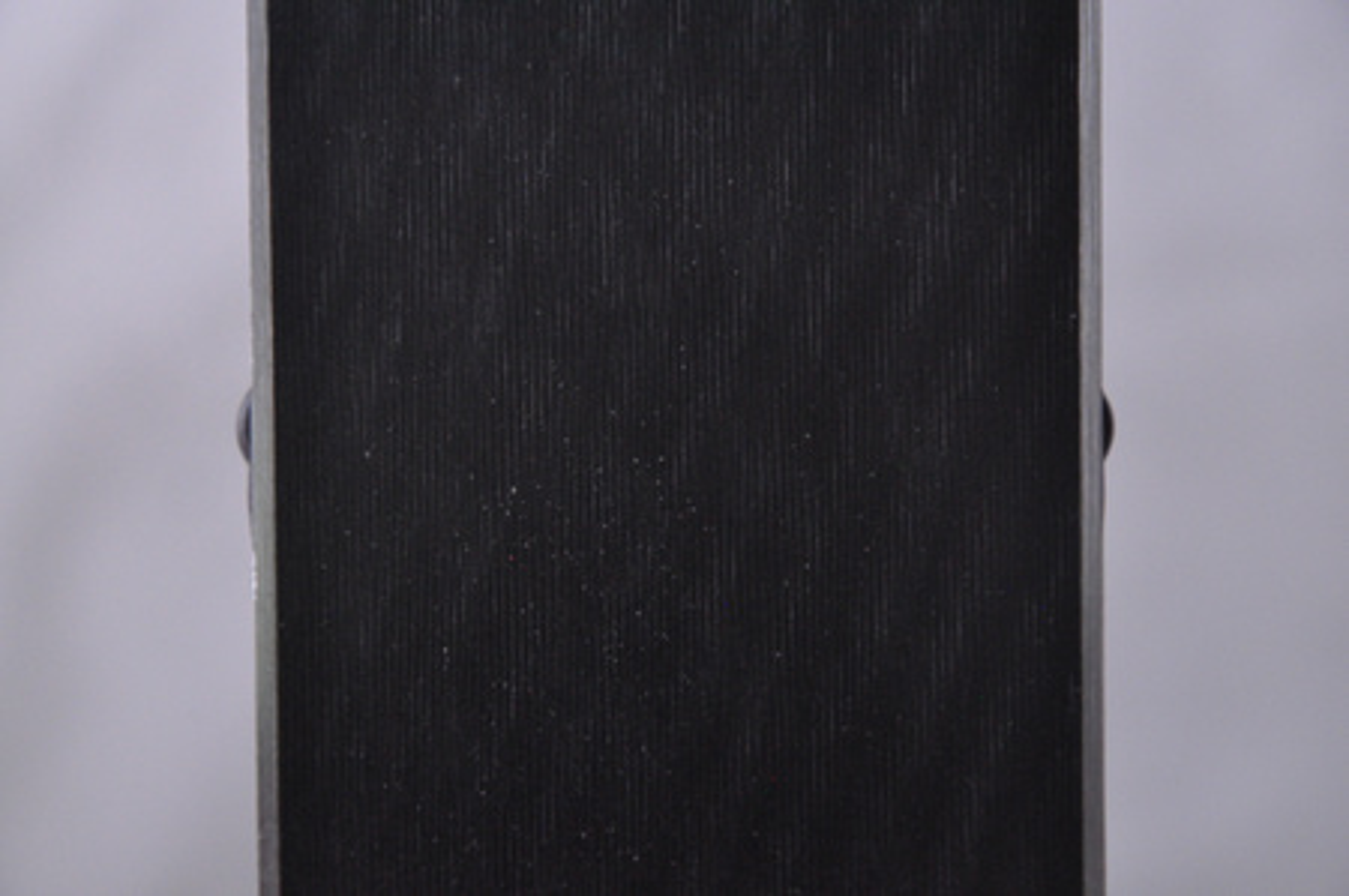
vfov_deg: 8.7
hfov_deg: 13.1
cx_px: 674
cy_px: 448
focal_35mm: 158
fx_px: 5895
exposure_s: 1/125
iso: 3200
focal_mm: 105
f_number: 9.5
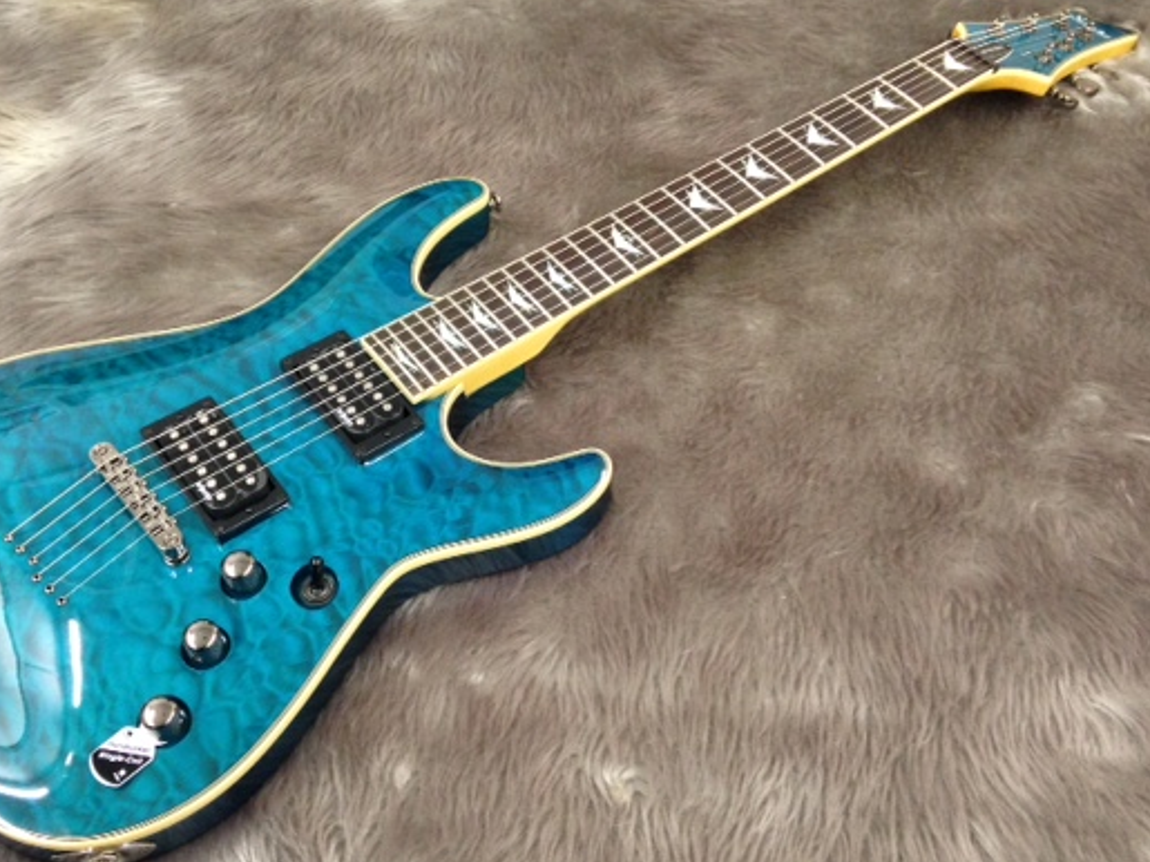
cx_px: 516
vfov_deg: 35.1
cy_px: 458
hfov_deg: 45.7
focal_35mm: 41
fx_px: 1362
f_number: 2.4
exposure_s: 1/20
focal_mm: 4.12
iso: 200
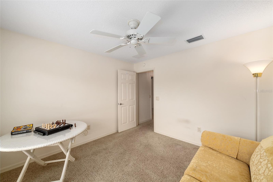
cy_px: 91
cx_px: 136
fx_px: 106
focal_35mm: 14
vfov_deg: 81.2
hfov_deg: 104.3
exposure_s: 1/40
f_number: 8
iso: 320
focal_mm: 14
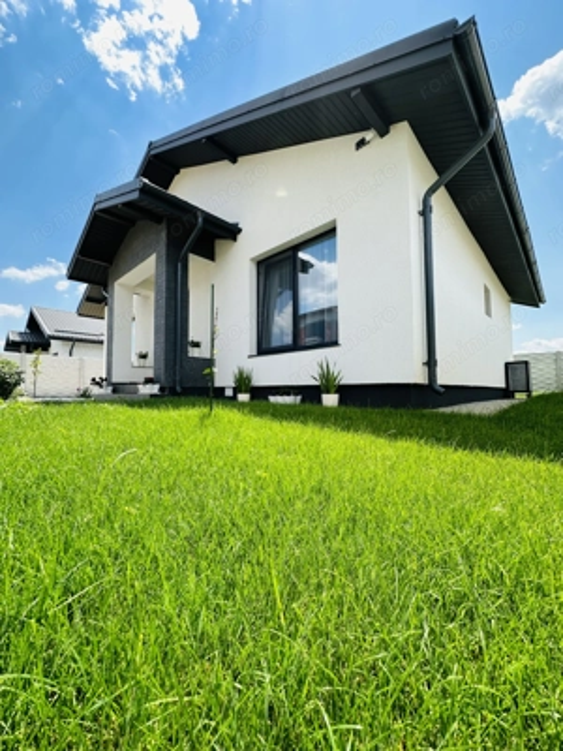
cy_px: 376
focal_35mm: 14
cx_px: 282
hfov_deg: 85.7
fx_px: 304
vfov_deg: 102.1
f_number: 2.2
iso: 40
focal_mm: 2.22
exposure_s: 1/940
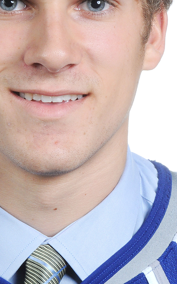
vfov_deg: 7.4
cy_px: 115
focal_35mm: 282
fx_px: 2179
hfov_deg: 4.6
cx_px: 43
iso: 400
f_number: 22
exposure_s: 1/200
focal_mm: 75
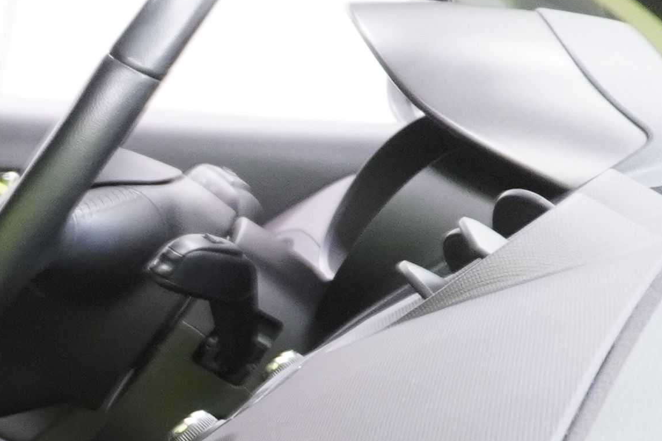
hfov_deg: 12.5
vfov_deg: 10.5
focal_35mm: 126
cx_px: -961
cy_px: 640
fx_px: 2317
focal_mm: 16
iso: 1250
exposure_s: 1/30
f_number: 3.5
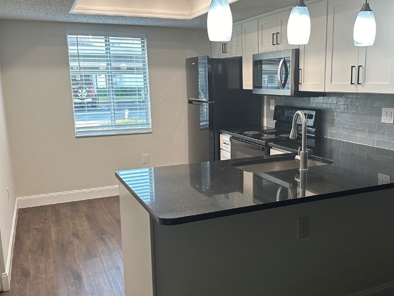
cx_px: 233
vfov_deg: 40.7
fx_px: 399
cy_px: 157
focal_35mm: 35
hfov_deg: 52.3
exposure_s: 1/120
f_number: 1.78
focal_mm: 6.86
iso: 160
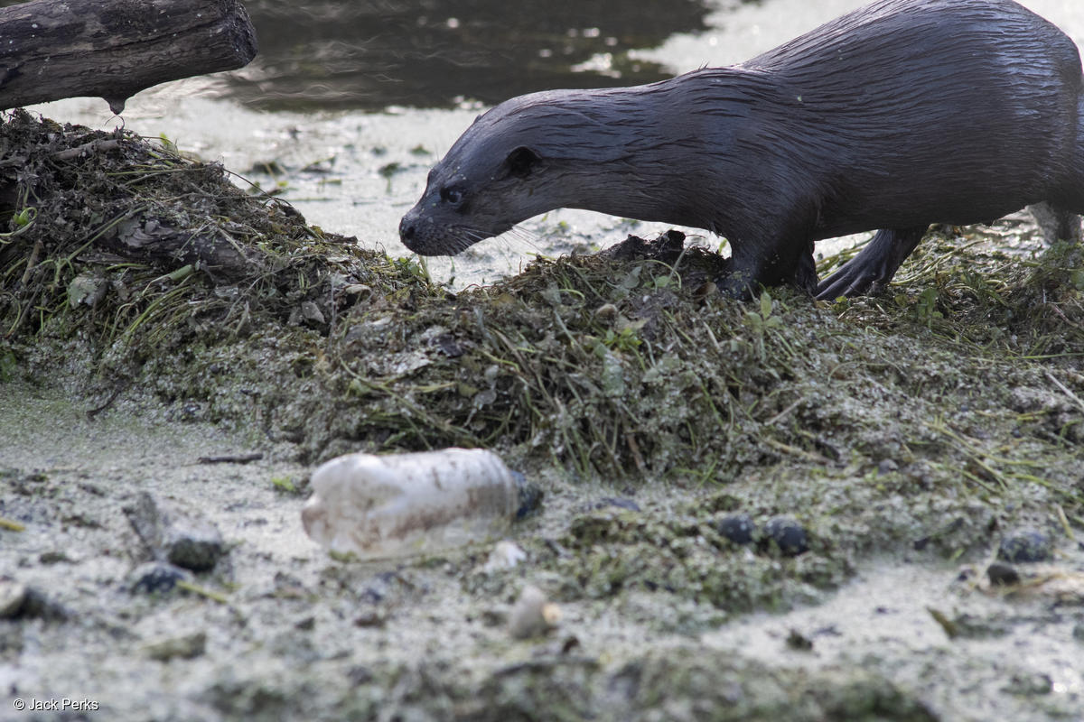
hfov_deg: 4.6
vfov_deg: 3.1
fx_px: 13549
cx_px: 542
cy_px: 361
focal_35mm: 450
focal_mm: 300
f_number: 5
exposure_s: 1/800
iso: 1250
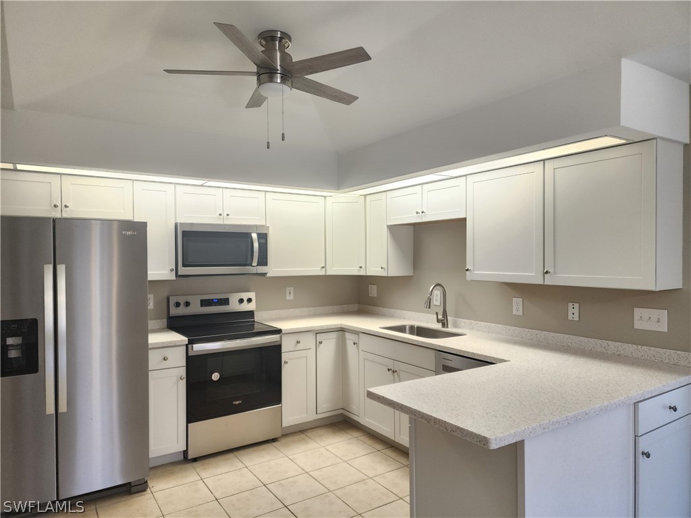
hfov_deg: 73.9
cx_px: 346
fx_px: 459
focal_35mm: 23
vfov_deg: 58.9
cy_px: 259
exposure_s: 1/120
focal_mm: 6.4
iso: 200
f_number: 1.8
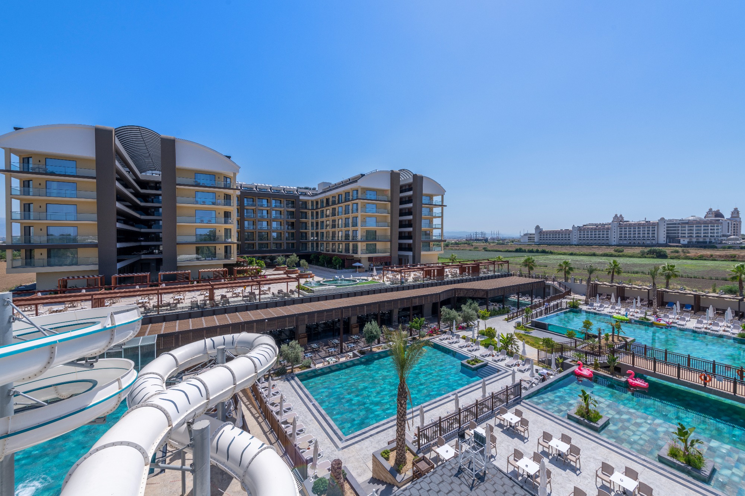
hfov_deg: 104.3
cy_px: 248
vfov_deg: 81.2
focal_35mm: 14
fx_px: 290
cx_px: 372
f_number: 13
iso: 64
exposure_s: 1/250
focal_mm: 14
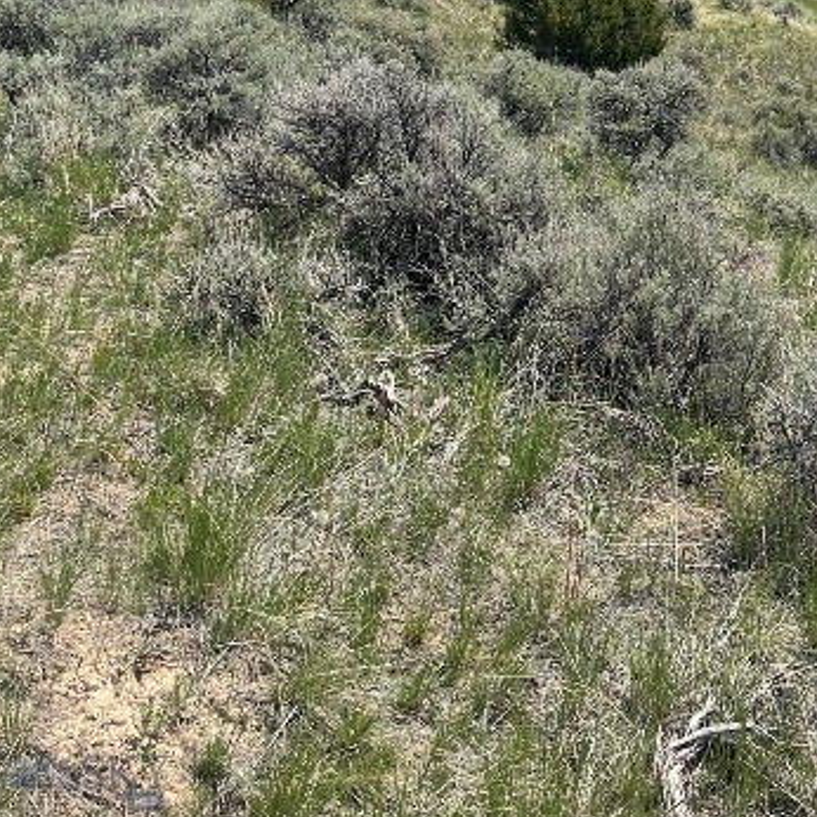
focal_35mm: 51
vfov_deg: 30.0
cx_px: 593
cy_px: -78
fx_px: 1362
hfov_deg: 32.9
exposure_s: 1/5128
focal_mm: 5.1
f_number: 1.6
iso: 32
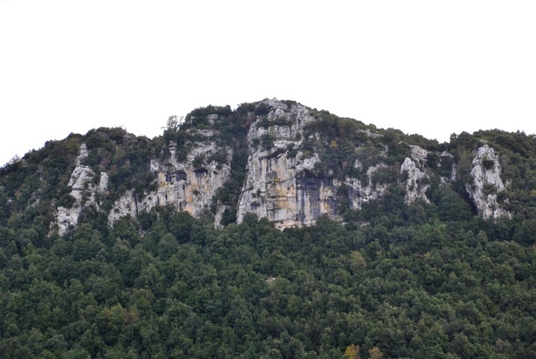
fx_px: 1901
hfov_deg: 16.0
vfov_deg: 10.8
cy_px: 180
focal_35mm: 128
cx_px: 268
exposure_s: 1/125
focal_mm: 85
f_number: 5.6
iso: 280
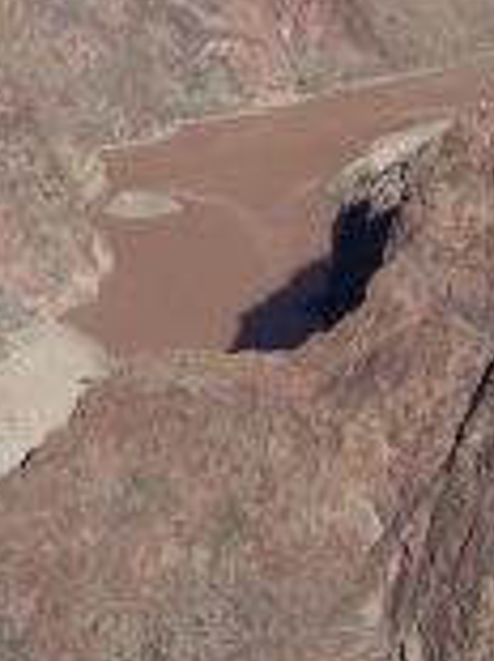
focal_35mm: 157
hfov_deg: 9.4
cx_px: 0
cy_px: 66
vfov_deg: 12.5
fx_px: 2991
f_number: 4.8
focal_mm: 8
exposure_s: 1/1000
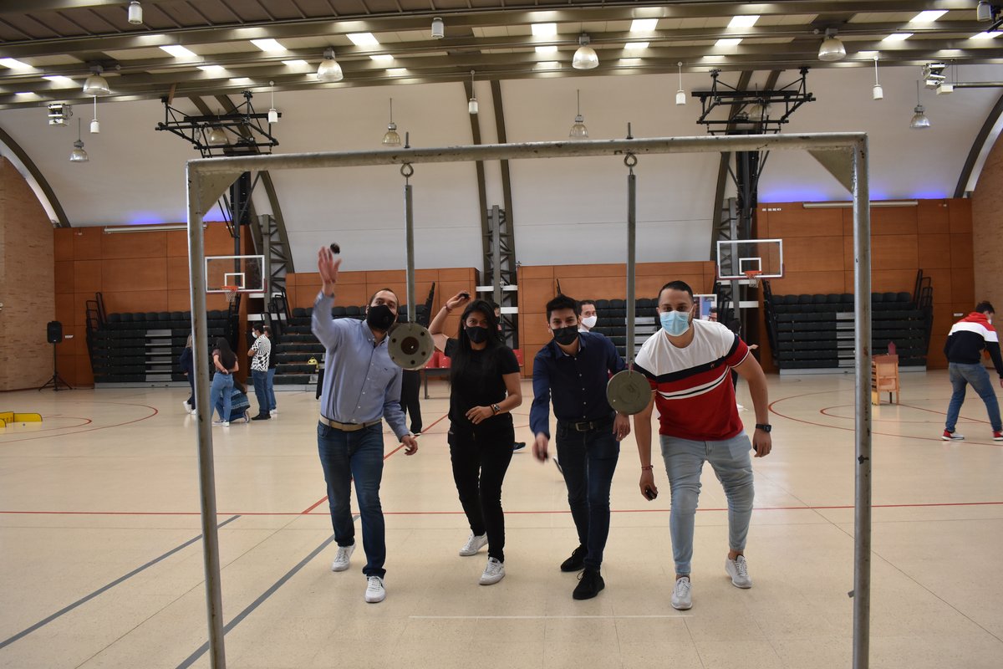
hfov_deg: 61.9
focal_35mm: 30
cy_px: 334
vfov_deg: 43.6
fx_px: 836
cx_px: 502
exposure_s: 1/125
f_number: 5.6
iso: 800
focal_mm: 20
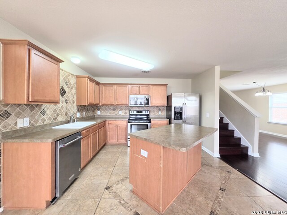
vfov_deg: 89.9
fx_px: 108
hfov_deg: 106.2
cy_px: 108
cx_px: 144
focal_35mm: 13
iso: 160
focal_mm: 2.2
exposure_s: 1/120
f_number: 1.9
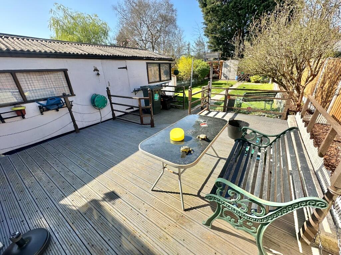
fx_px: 138
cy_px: 128
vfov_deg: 85.7
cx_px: 170
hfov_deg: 102.1
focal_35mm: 14
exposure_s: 1/682
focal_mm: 2.22
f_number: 2.2
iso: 40
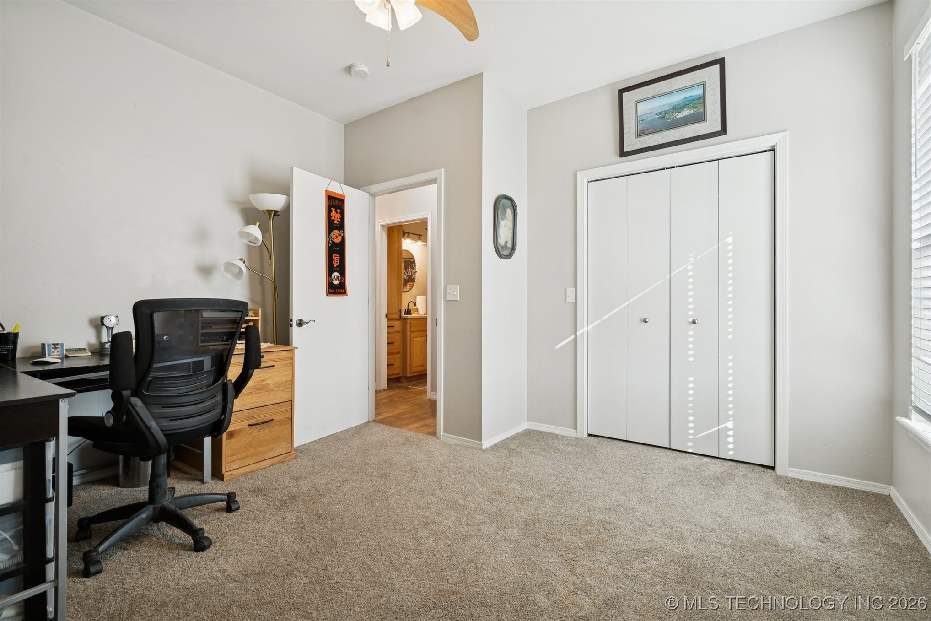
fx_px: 414
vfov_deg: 73.8
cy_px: 310
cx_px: 466
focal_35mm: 16
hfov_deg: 96.7
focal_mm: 16
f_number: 7.1
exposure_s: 1/30
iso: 200
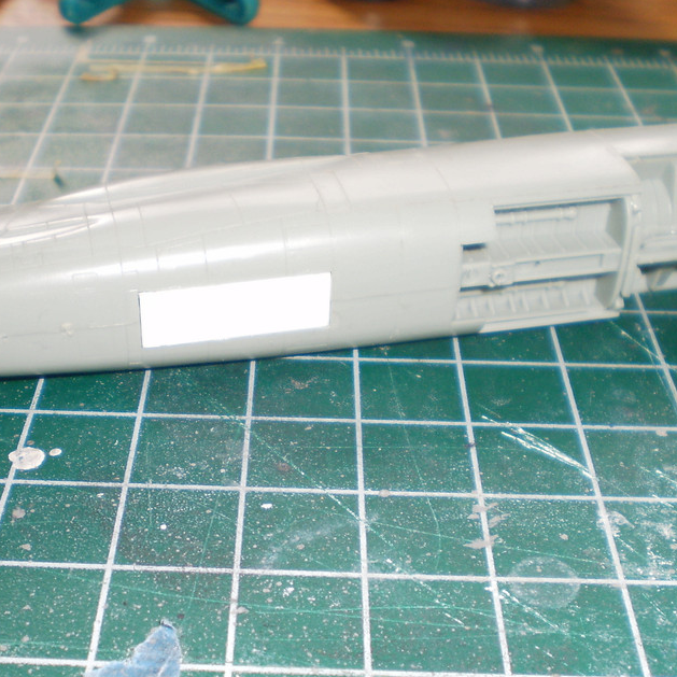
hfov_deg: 31.5
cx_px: 248
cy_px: 394
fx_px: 1195
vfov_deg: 31.6
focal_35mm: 54
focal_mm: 6.3
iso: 125
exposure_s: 1/30
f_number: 3.1
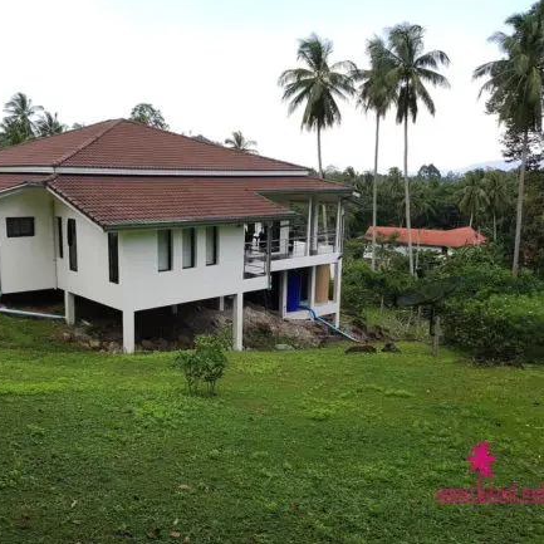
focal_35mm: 31
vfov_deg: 52.5
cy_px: 270
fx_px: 551
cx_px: 209
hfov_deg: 52.1
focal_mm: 4.2
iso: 50
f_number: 1.7
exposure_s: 1/720
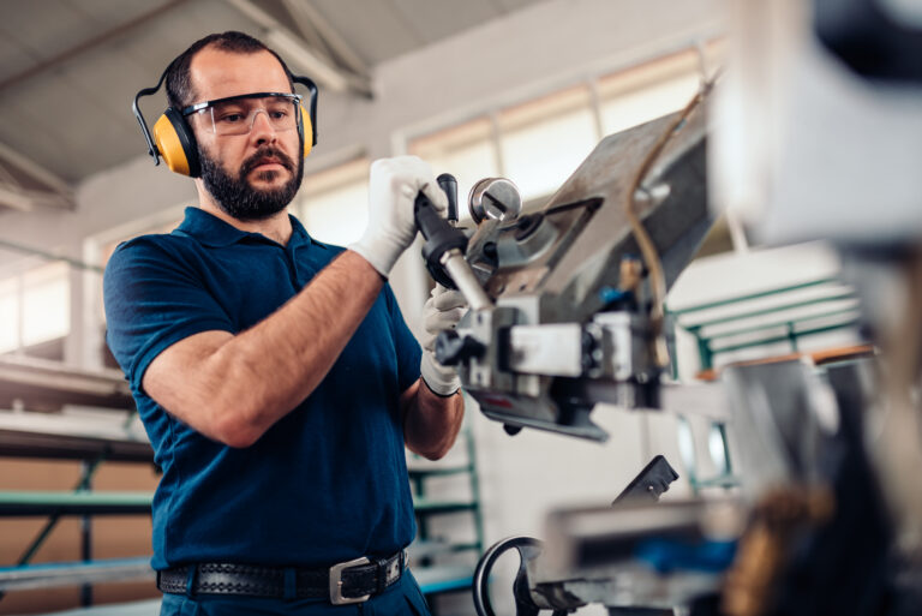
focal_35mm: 35
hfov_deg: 54.4
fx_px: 897
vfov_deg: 37.9
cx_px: 461
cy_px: 308
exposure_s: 1/250
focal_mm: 35
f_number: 1.4
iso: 100
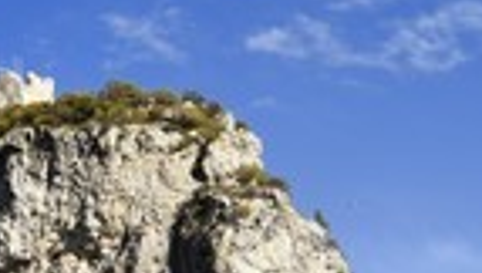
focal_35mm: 215
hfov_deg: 10.0
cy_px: 317
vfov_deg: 5.7
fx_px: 2752
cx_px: 175
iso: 400
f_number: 11
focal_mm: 70
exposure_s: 1/800
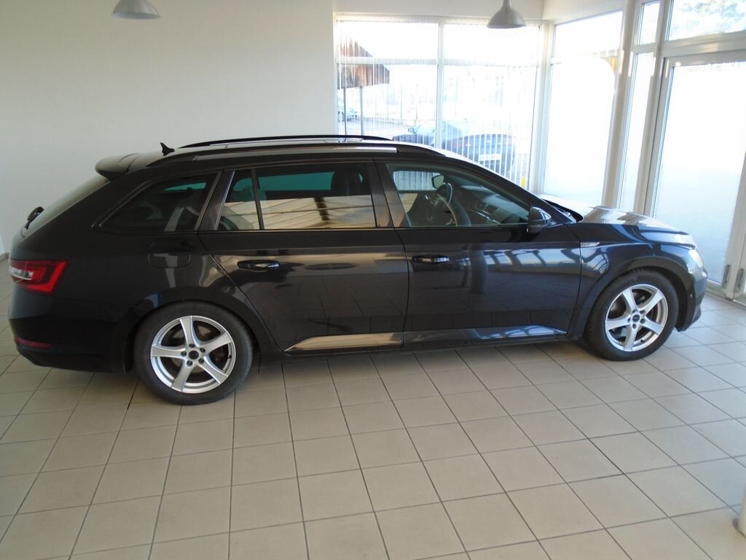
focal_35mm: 26
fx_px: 560
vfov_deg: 53.1
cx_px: 373
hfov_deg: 67.3
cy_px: 280
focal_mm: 4.6
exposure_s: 1/30
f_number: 3.2
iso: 100
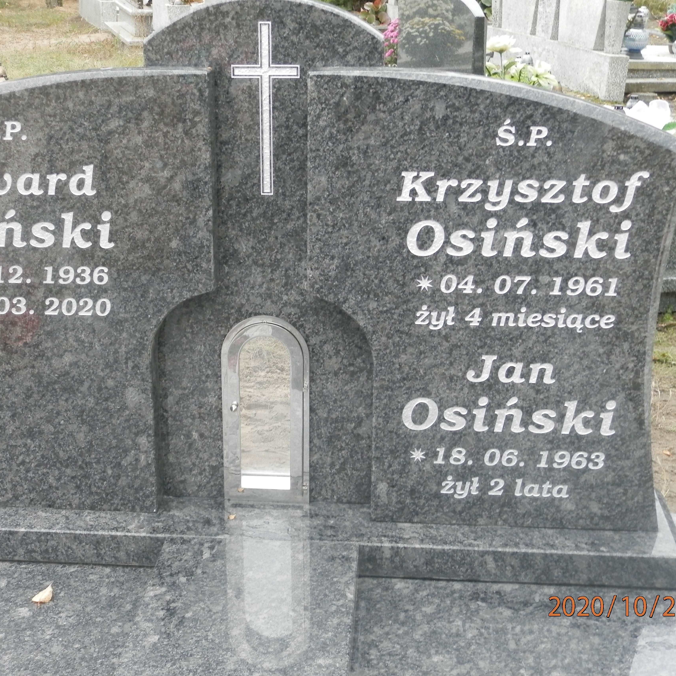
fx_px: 1215
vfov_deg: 31.1
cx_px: 288
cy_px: 337
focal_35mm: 55
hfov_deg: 31.0
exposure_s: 1/40
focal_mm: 8.2
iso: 200
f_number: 3.6
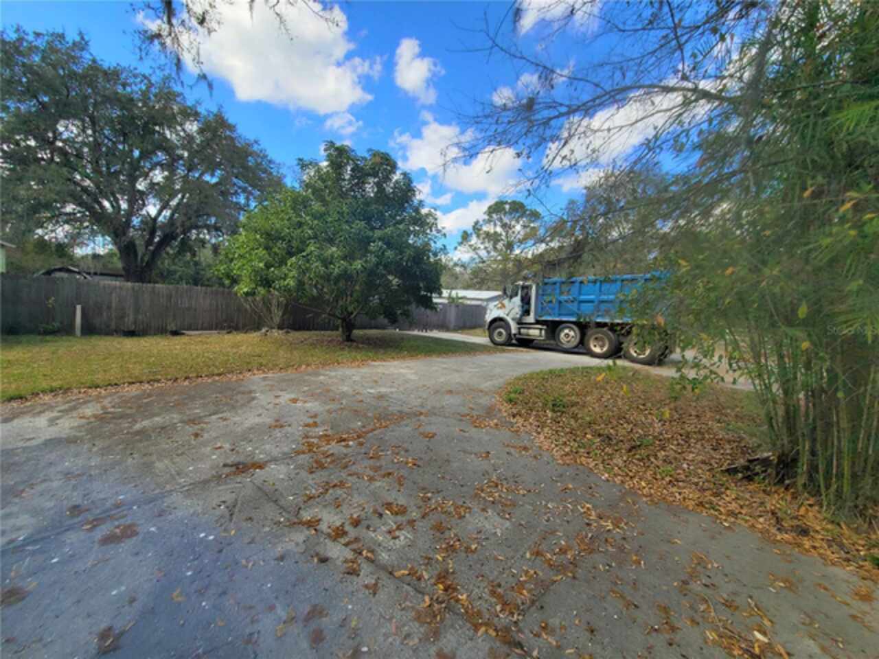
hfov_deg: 106.2
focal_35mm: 13
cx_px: 440
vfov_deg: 89.9
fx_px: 330
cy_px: 330
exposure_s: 1/667
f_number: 2.2
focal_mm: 2.2
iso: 50
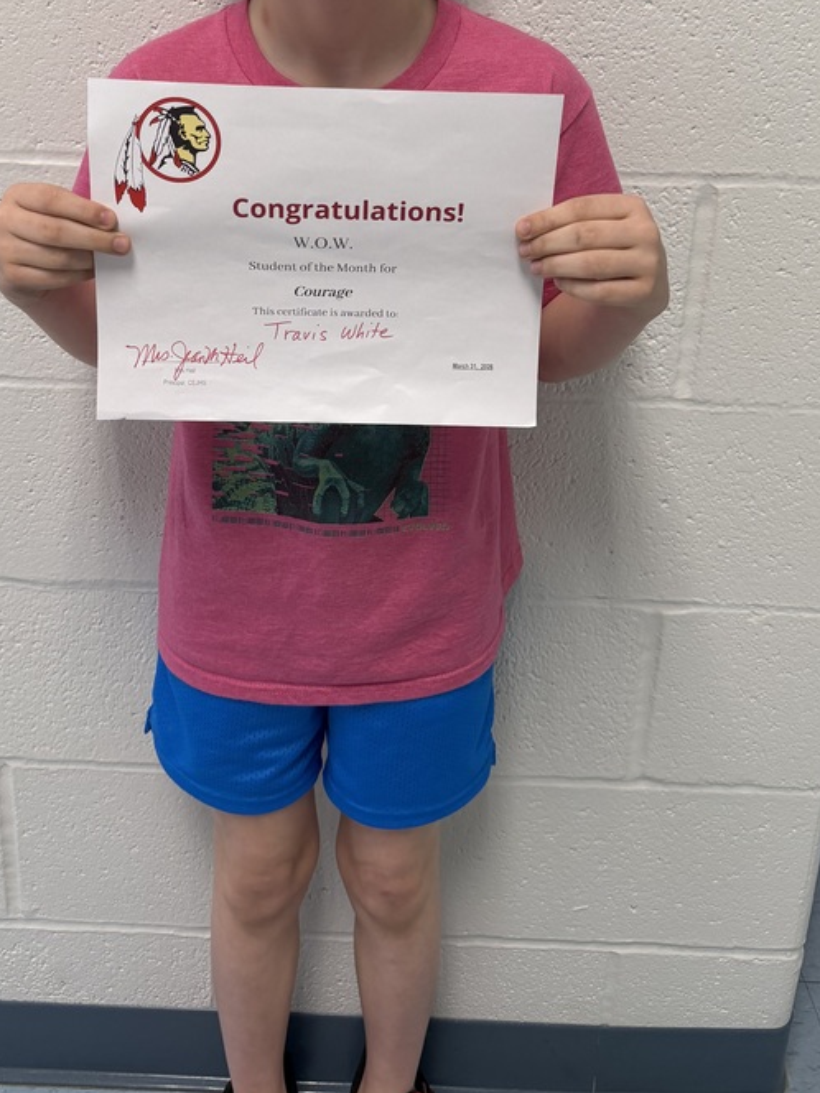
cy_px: 263
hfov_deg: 38.6
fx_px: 1169
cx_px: 362
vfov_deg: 48.1
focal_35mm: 37
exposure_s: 1/120
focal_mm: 6.76
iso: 200
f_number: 1.78
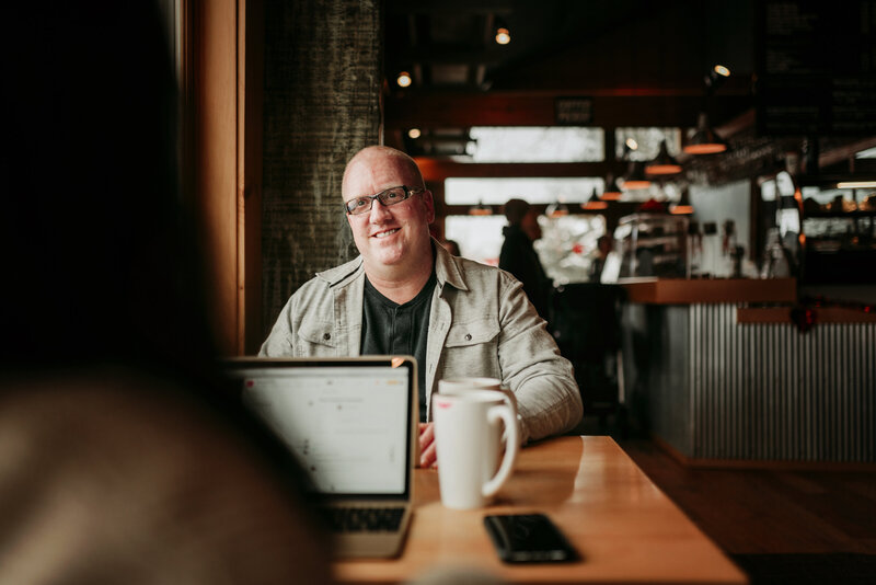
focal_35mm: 35
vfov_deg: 37.9
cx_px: 438
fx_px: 852
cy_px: 292
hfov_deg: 54.4
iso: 250
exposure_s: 1/320
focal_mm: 35
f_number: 1.8
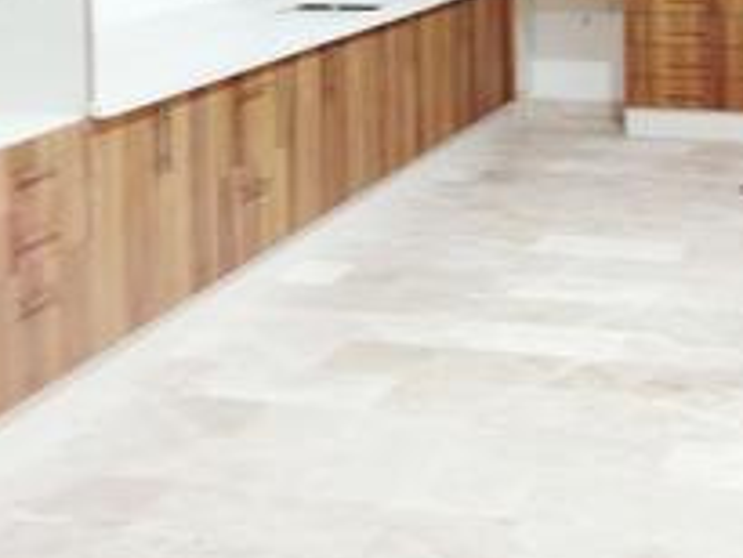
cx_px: 507
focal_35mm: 75
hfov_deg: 25.8
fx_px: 1611
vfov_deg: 18.8
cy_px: -83
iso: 726
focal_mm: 5.25
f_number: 1.75
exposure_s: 1/33.3
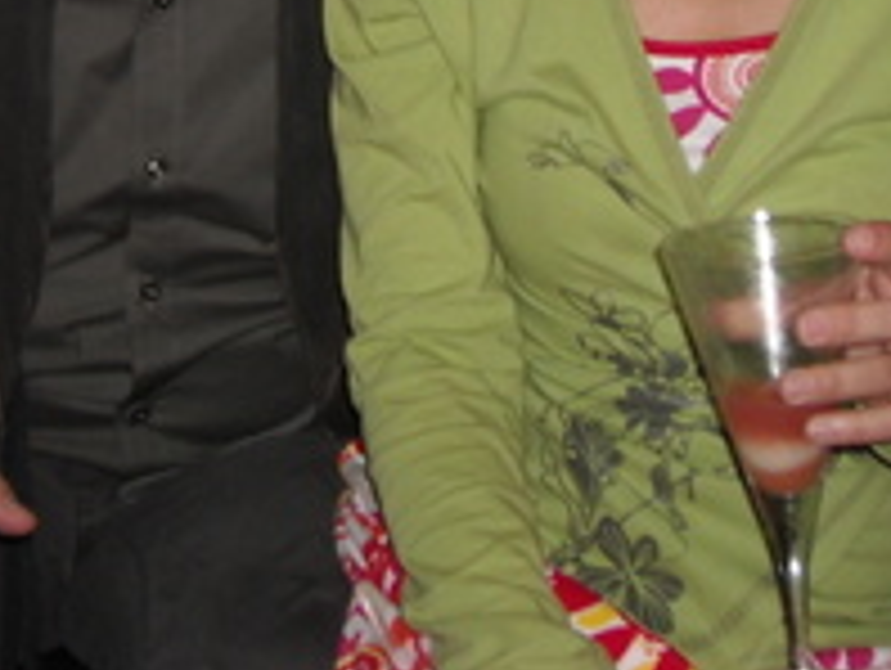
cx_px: -14
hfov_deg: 17.0
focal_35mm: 113
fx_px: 2912
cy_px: -396
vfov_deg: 12.4
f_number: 2.8
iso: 100
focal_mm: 5.7
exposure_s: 1/60
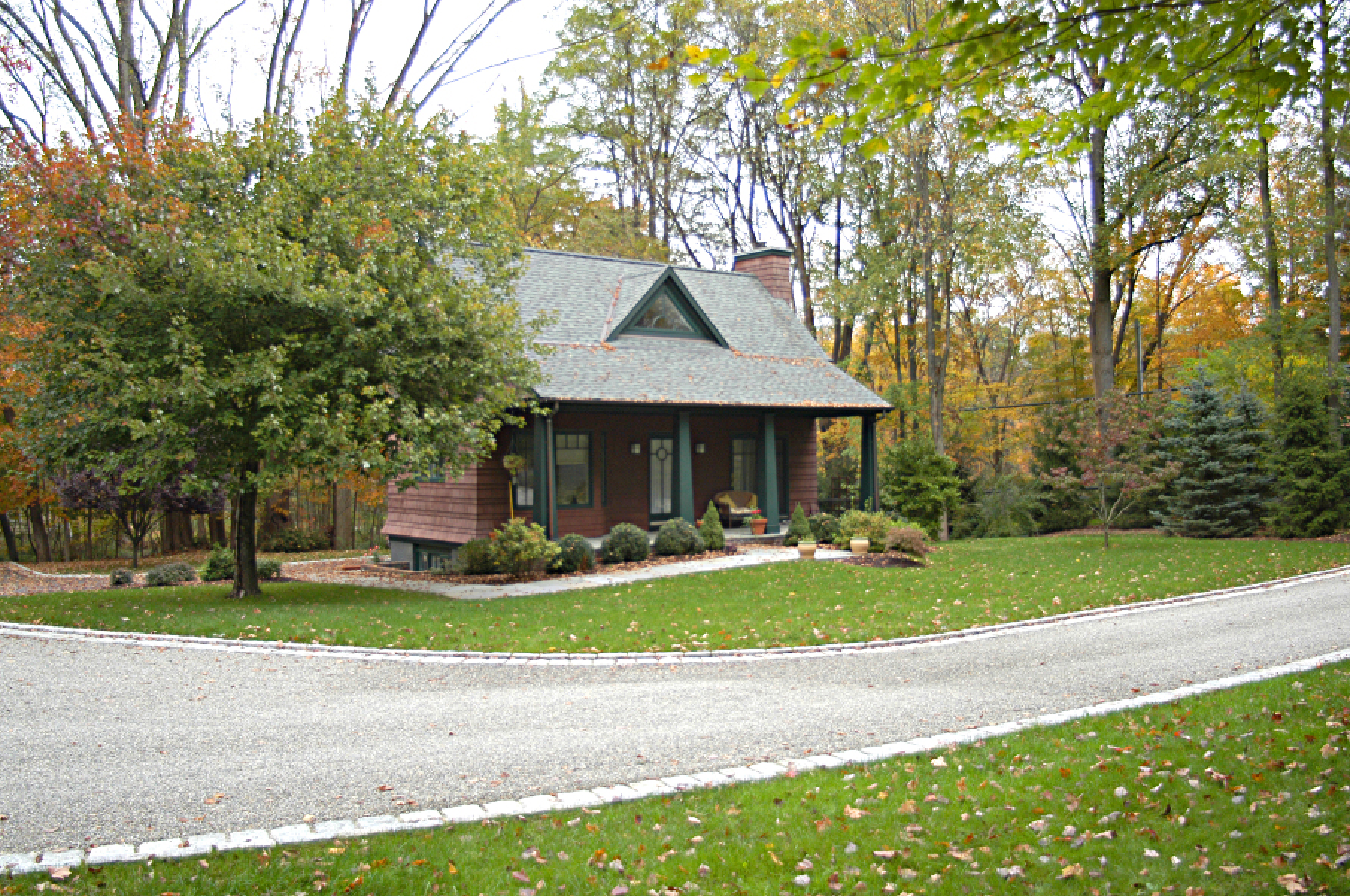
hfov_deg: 62.0
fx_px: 1124
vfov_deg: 43.5
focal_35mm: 30
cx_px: 675
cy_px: 448
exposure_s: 1/40
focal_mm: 20
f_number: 4
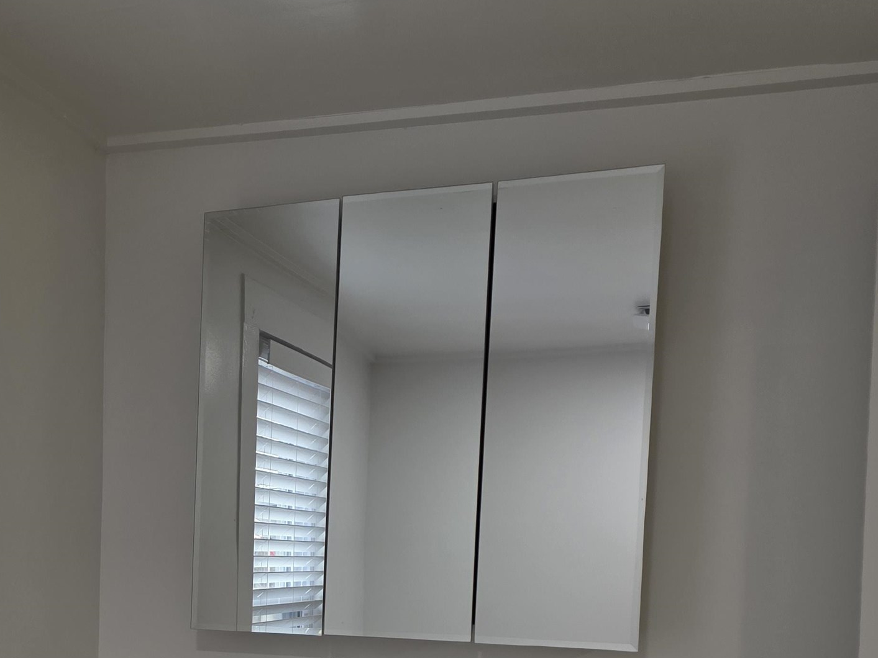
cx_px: 130
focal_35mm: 50
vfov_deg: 27.7
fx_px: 1268
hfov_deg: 36.4
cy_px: 631
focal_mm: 6.3
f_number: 1.7
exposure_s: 1/120
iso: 100
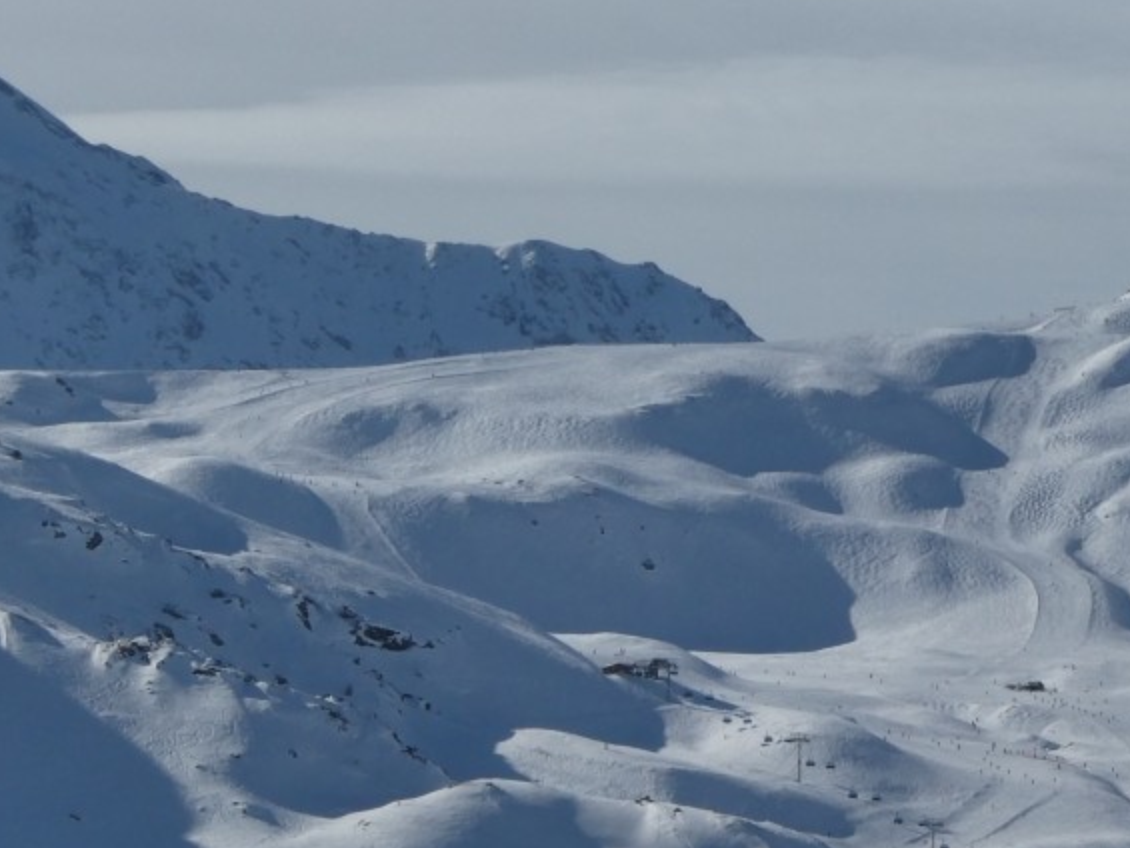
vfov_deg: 6.6
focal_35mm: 225
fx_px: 7346
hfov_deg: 8.8
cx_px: 1030
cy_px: 730
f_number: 7.1
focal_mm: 19
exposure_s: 1/1000
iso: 80
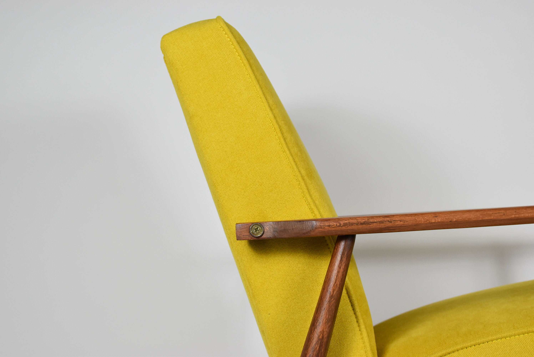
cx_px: 267
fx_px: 1113
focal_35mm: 75
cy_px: 178
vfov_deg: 18.2
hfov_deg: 27.0
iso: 900
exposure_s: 1/125
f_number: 5.6
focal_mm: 50
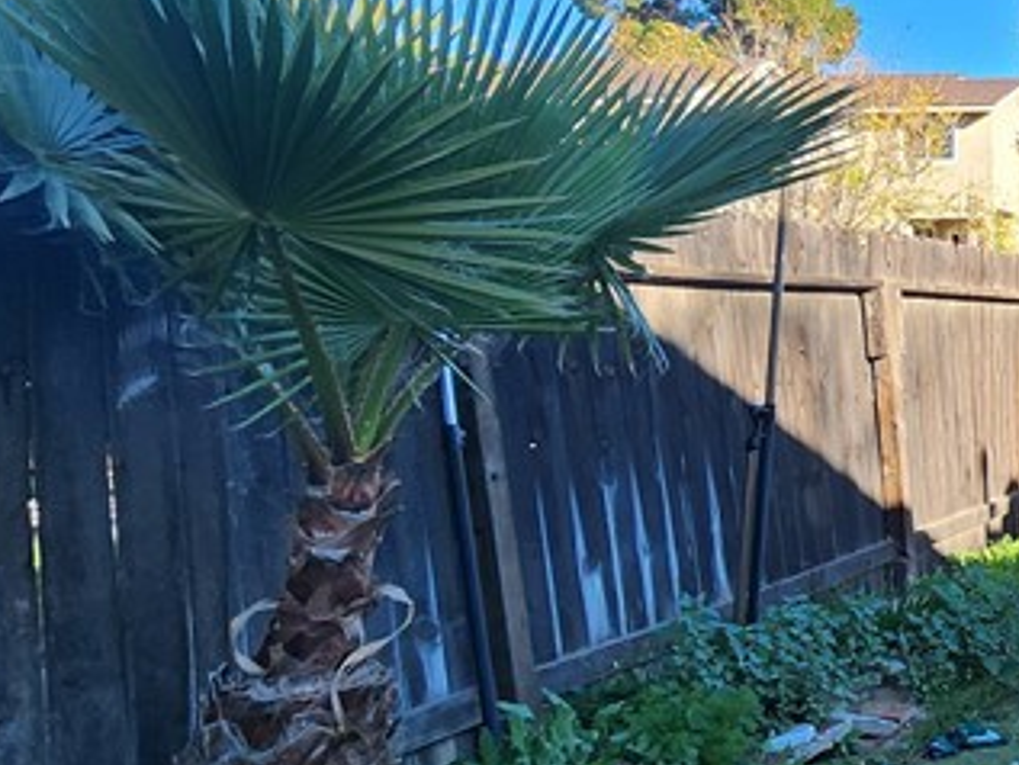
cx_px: 1447
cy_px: 309
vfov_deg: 34.3
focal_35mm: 42
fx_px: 1237
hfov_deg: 30.4
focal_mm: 2.2
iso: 50
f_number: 2.2
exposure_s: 1/522
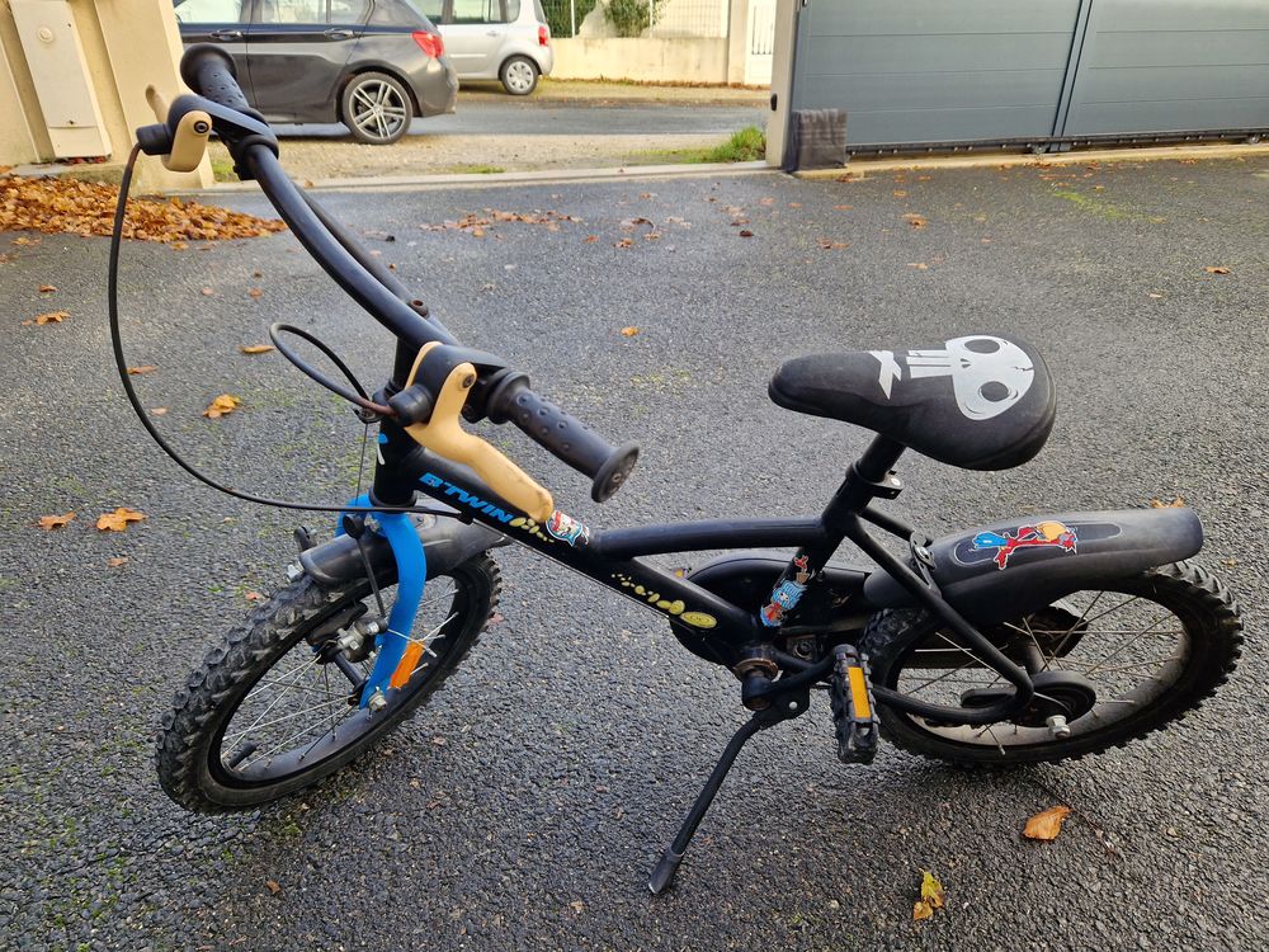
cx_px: 634
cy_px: 476
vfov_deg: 58.9
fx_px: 843
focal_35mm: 23
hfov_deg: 73.9
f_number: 1.8
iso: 50
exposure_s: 1/180
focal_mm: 5.4
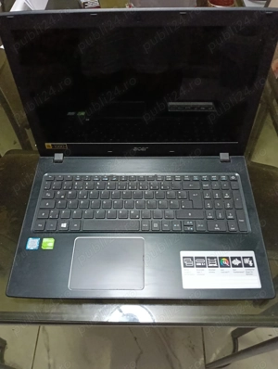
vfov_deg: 65.2
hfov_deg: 51.5
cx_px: 139
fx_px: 288
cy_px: 184
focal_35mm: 27
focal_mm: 3.98
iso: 1600
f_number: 1.8
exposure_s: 1/16.7
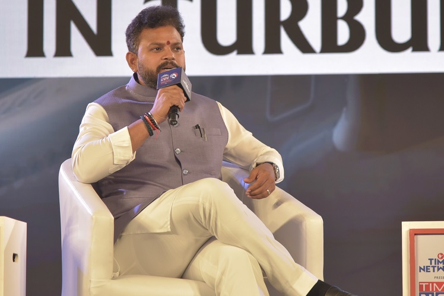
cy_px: 94
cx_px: 207
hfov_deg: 10.8
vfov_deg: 7.2
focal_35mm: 190
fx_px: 2344
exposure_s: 1/160
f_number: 4
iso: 800
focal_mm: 105
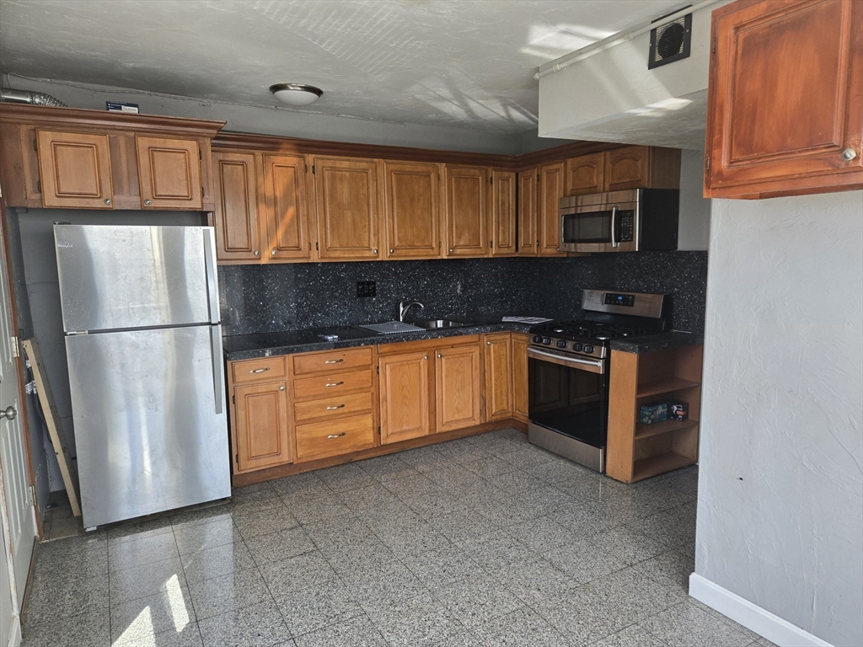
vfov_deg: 58.9
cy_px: 324
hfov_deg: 73.9
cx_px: 432
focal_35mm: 23
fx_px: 573
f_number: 1.8
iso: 100
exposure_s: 1/180
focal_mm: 5.4
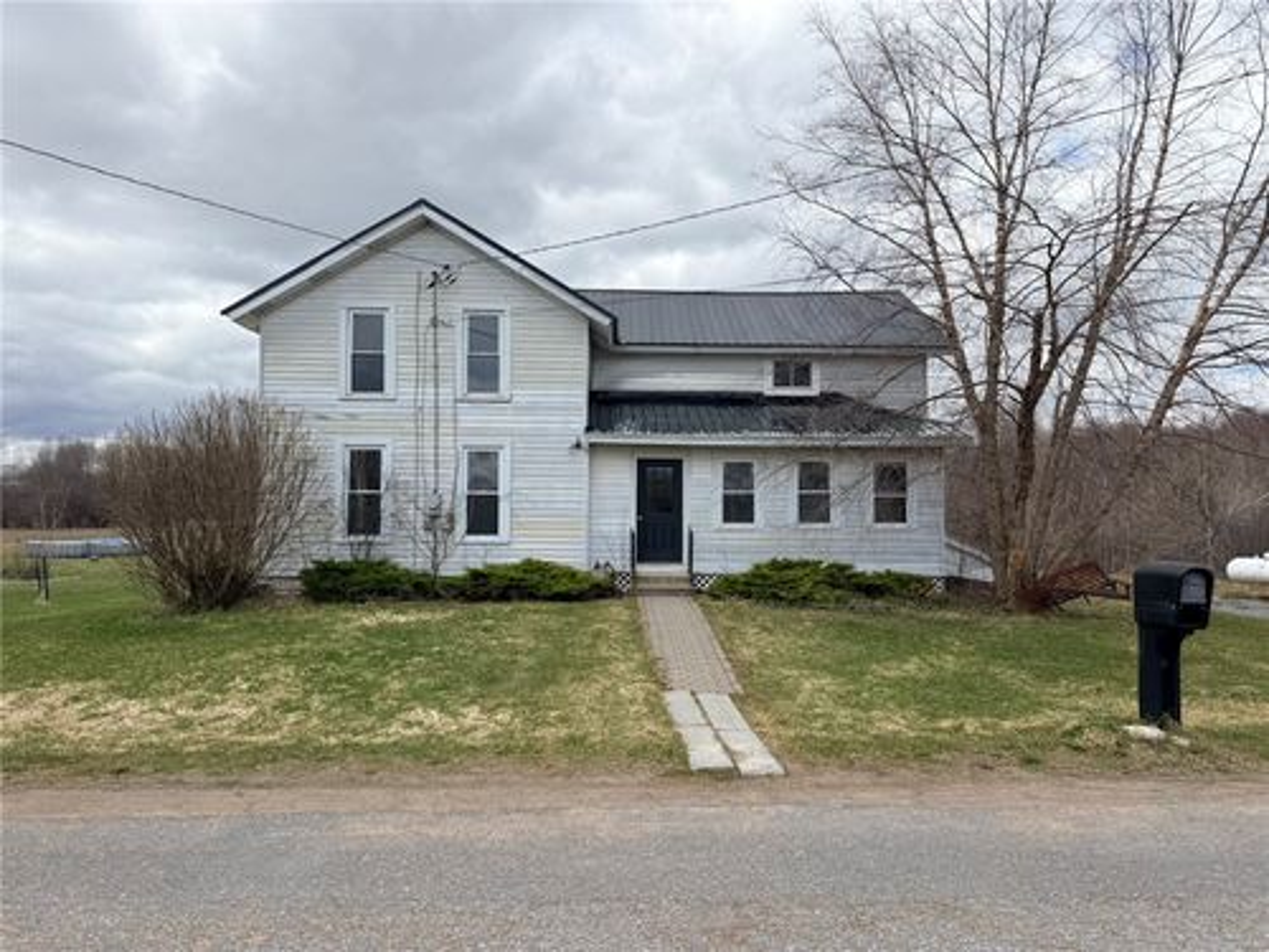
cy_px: 476
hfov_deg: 71.6
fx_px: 880
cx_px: 634
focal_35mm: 24
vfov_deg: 56.8
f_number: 1.78
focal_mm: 6.76
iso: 80
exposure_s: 1/4167
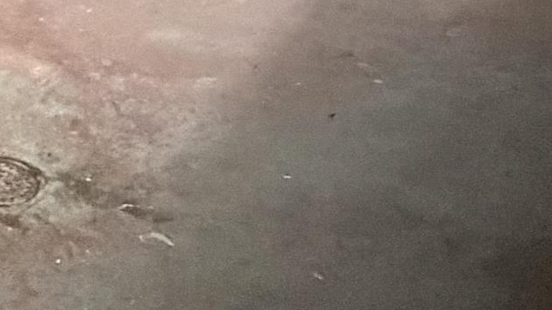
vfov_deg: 13.2
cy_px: -364
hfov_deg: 24.1
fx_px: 1097
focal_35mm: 75
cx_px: -200
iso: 1250
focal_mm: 2.22
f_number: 2.2
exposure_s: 1/54
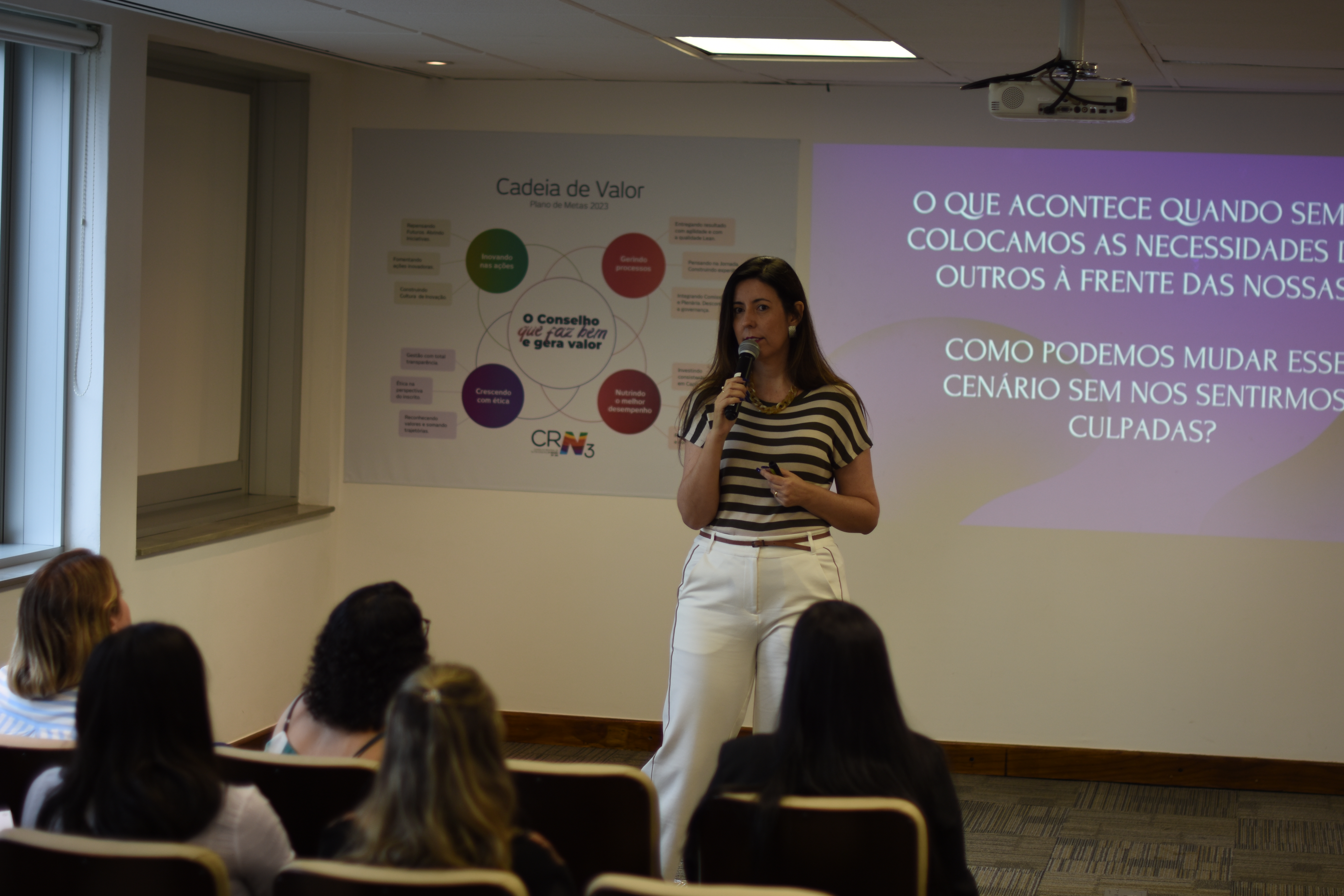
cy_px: 448
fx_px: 2800
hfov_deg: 27.0
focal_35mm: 75
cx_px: 672
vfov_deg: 18.2
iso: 125
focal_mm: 50
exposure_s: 1/200
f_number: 1.4
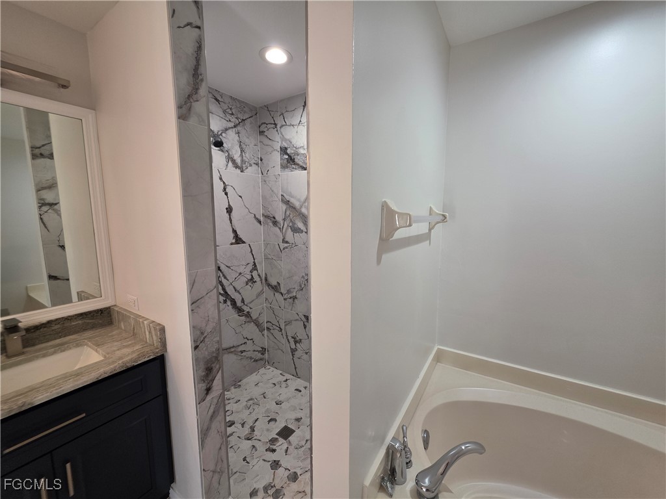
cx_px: 333
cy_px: 250
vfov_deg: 89.9
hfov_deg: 106.2
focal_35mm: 13
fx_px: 250
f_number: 1.9
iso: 80
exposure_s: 1/49.9
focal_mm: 2.2
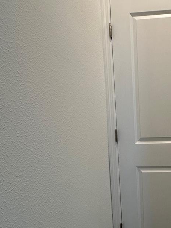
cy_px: 138
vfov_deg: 64.6
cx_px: 157
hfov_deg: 46.0
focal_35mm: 27
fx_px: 178
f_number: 2.2
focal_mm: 2.22
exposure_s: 1/120
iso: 160
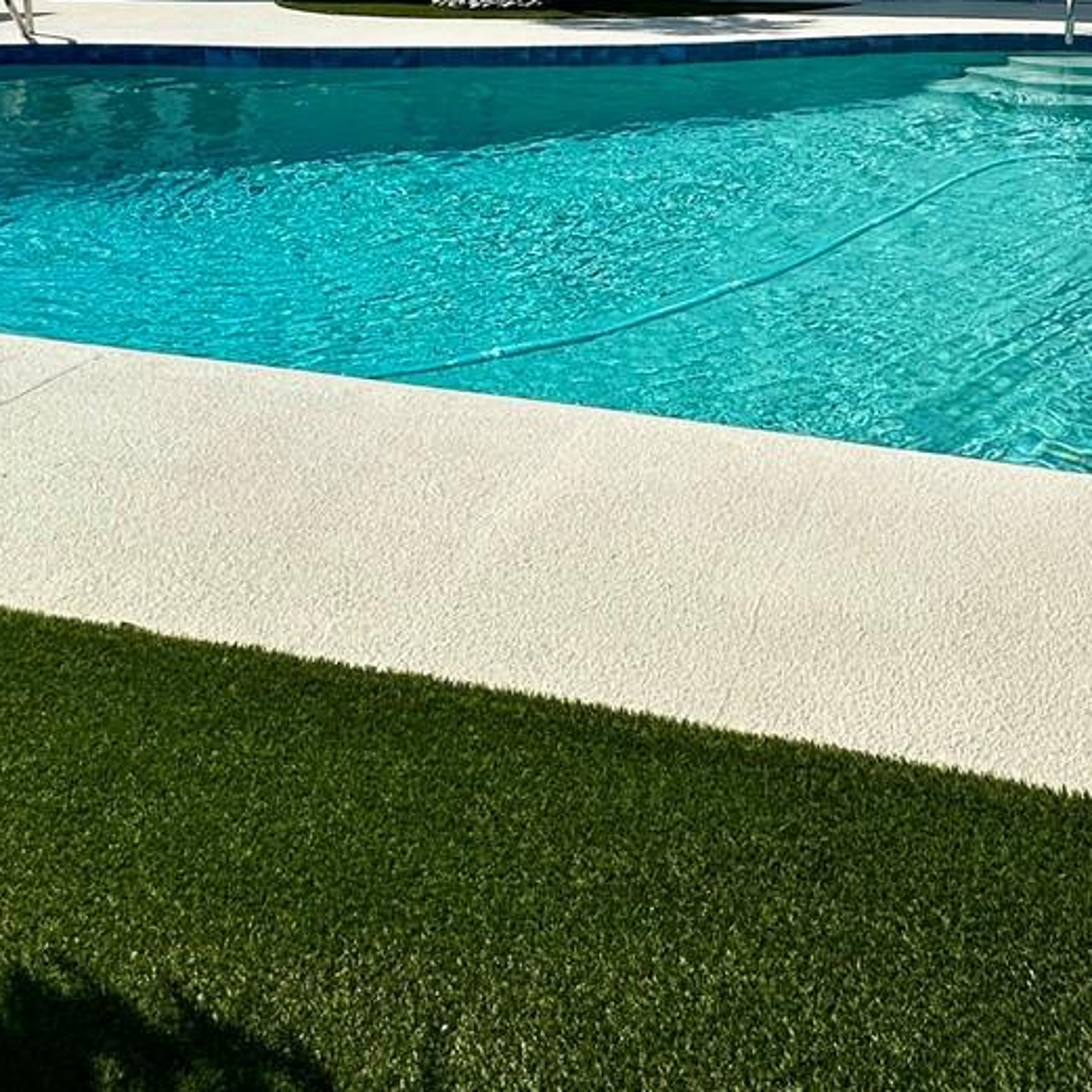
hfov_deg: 41.7
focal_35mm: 38
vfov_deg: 37.9
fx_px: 1356
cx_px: 895
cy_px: -57
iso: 40
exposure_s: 1/3205
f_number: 2.2
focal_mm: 2.22
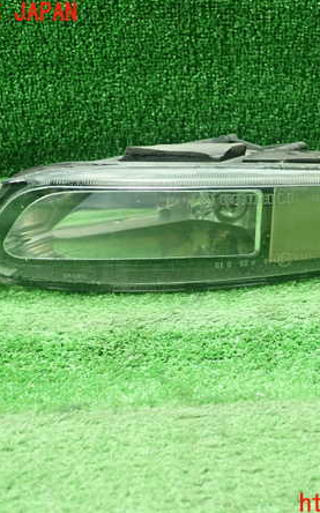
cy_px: 259
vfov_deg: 46.2
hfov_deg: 29.6
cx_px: 214
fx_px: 601
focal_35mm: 43
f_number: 2.3
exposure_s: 1/100
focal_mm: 5.5
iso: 800
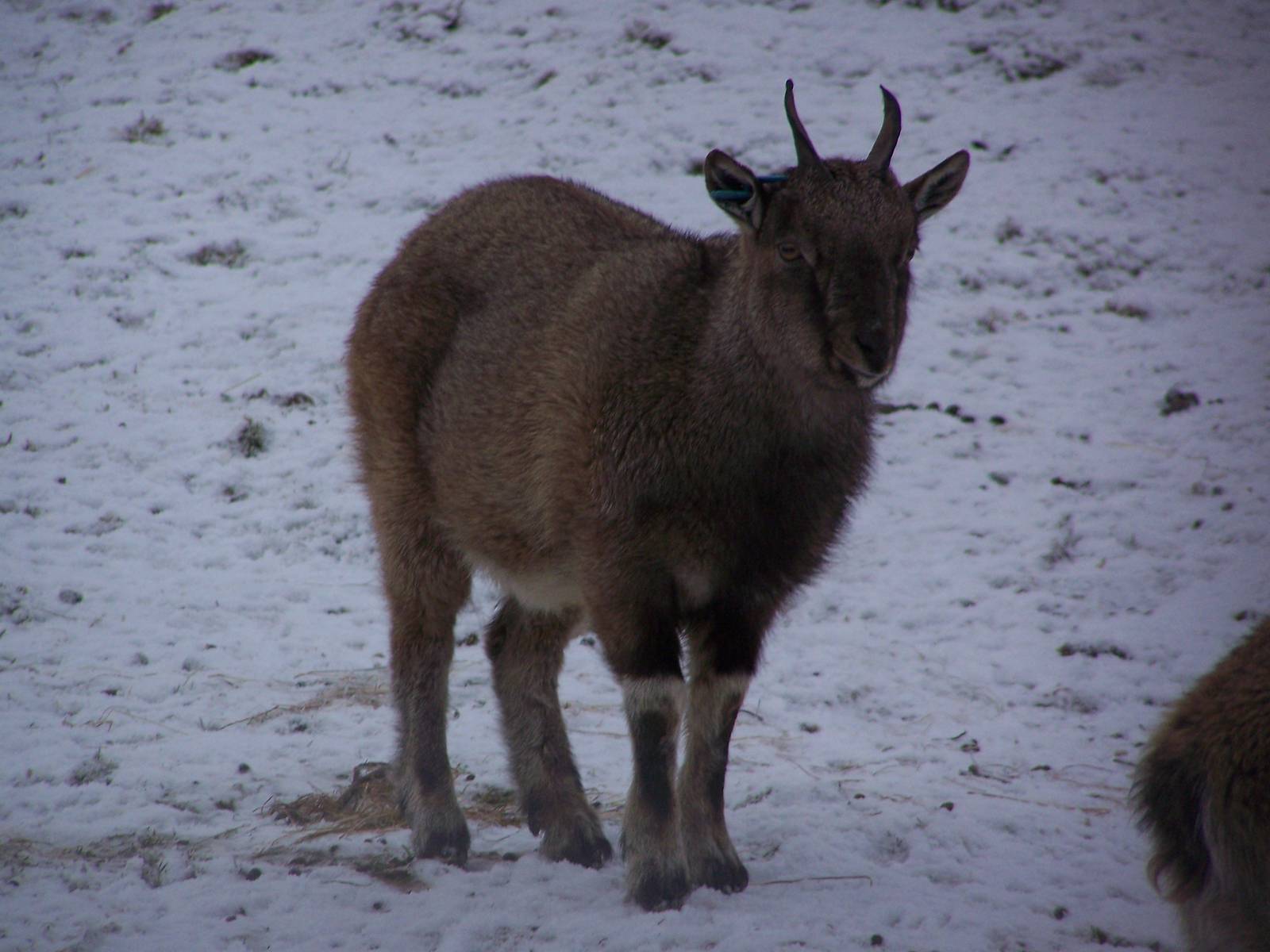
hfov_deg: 5.2
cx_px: 635
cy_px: 476
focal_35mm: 380
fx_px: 13942
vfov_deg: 3.9
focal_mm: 63
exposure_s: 1/400
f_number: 3.7
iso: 100
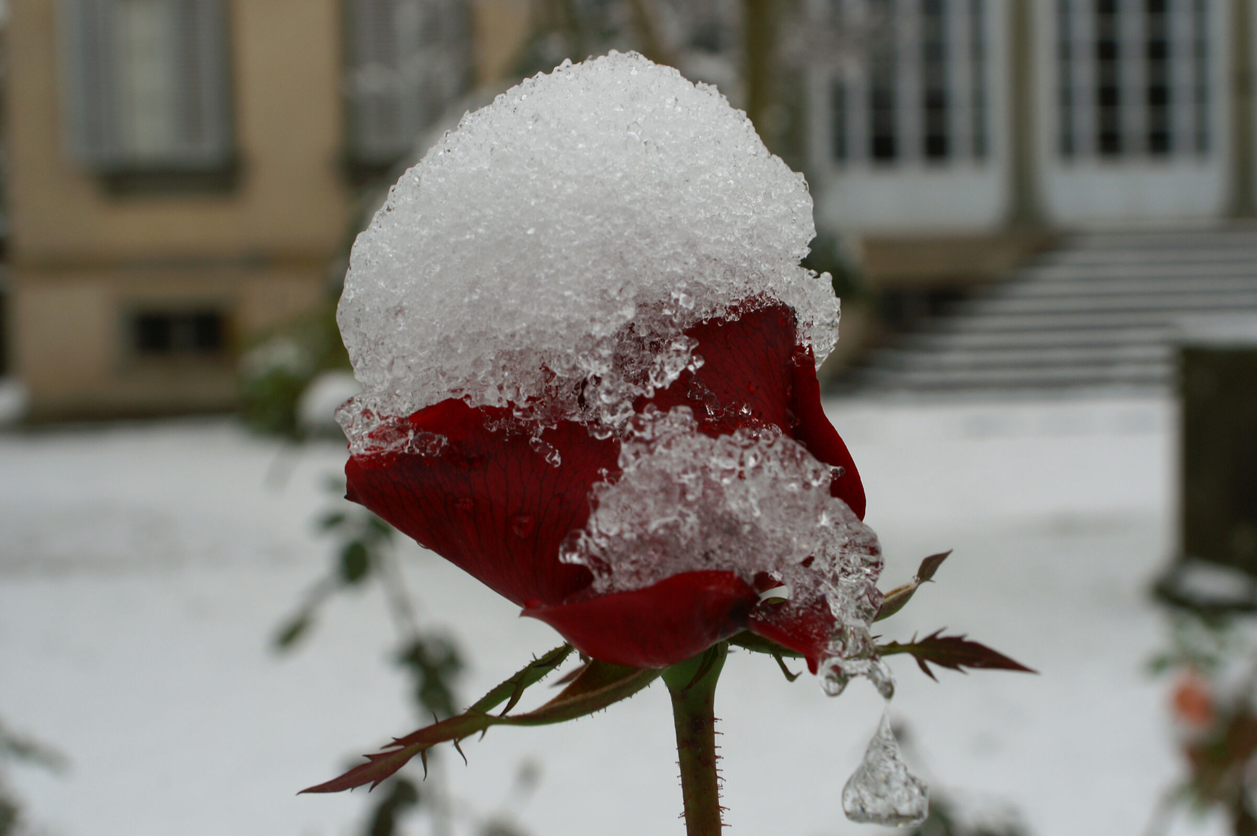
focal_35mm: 42
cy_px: 418
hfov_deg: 46.4
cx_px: 628
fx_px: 1465
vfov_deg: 31.8
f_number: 11
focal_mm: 28
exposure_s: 1/80
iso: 200
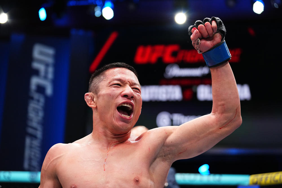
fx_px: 548
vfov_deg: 19.5
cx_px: 141
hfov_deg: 28.8
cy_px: 94
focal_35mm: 70
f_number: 2.8
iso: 5000
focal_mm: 70
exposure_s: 1/1600
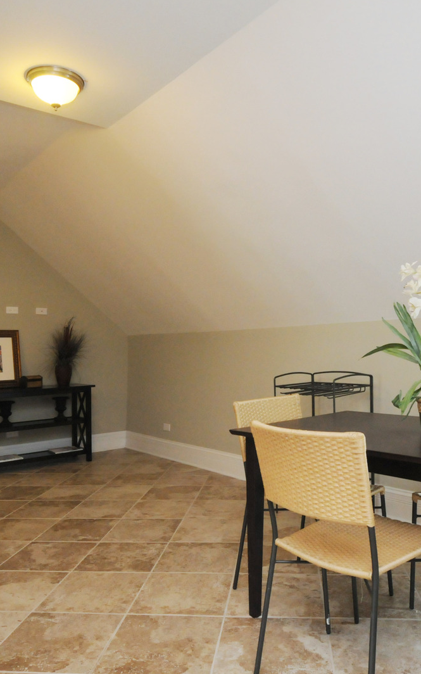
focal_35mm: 28
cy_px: 340
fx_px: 514
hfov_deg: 44.5
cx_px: 223
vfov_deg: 66.5
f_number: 8
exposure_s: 1/60
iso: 1100
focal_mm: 12
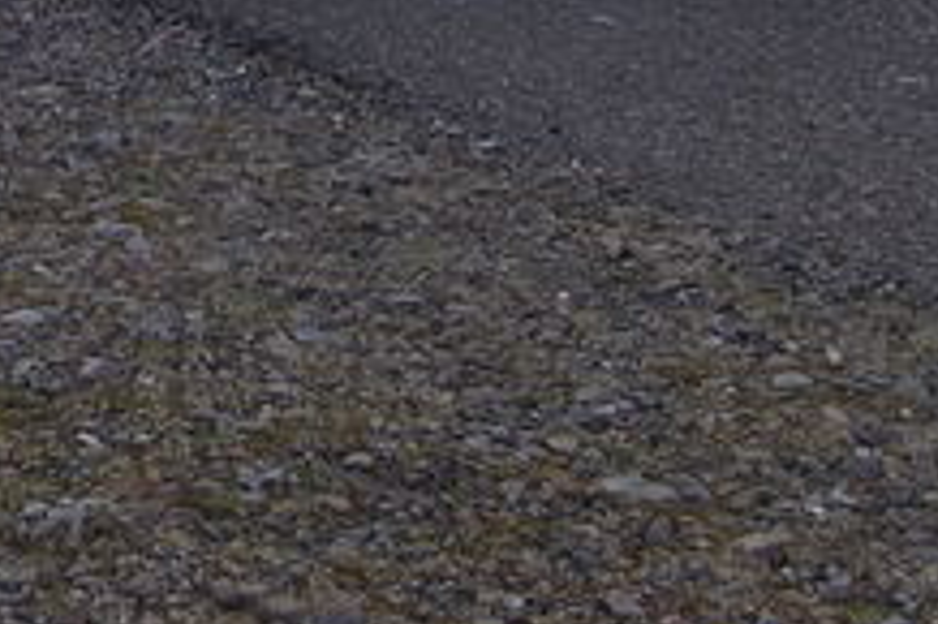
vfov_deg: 9.0
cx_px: -185
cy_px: -572
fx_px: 3775
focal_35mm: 145
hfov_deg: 13.8
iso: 100
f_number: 2.8
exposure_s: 1/473
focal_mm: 8
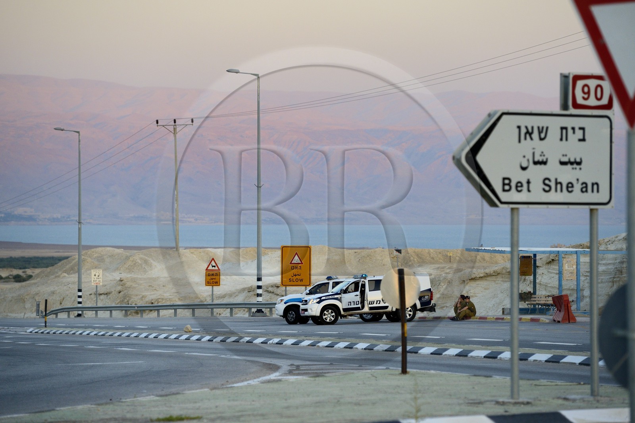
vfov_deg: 9.1
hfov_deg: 13.7
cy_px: 212
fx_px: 2644
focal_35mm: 150
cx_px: 318
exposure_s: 1/1250
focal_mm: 150
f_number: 4
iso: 800
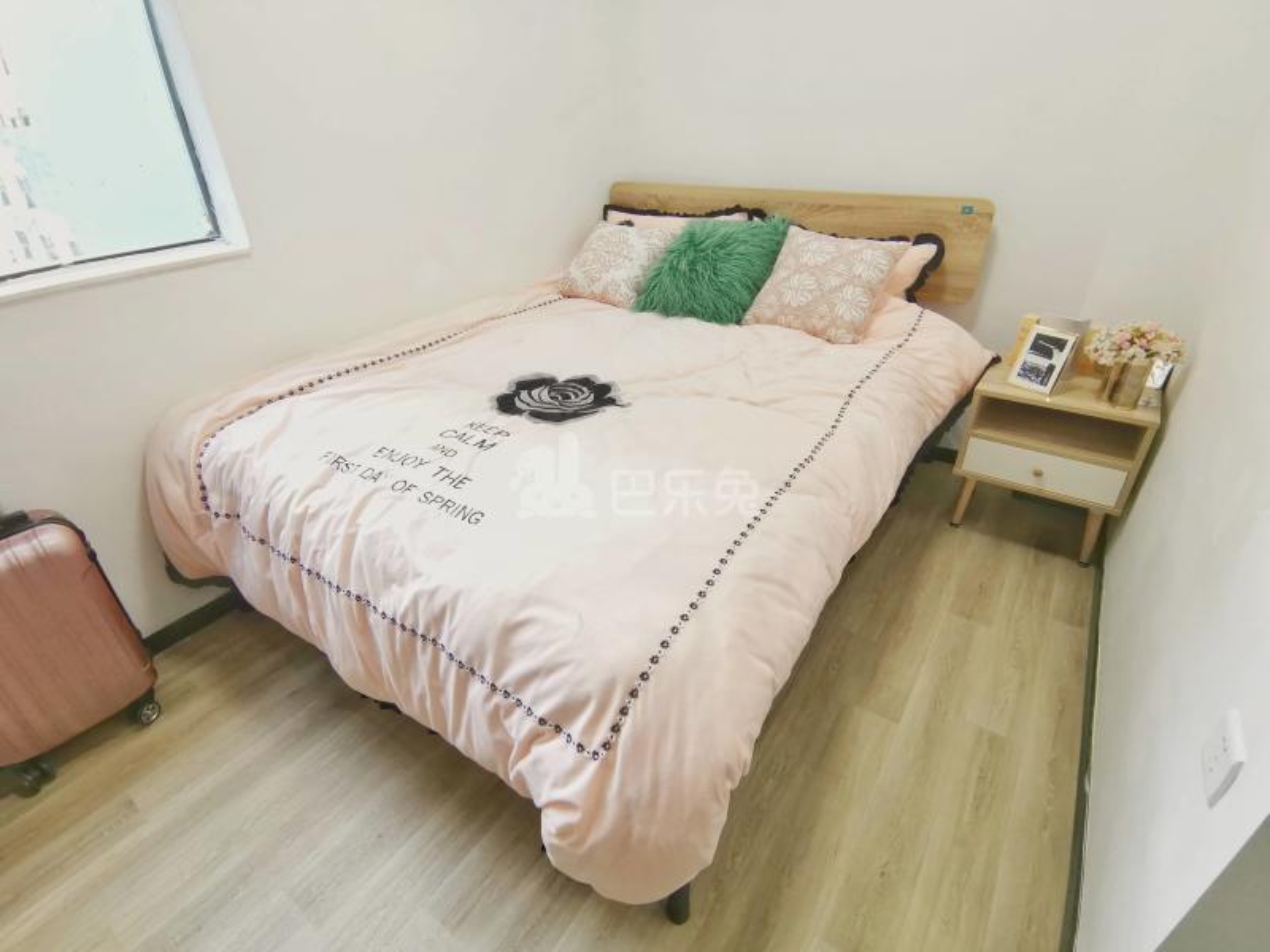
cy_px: 476
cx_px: 635
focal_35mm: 17
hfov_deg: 91.0
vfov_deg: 74.7
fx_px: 624
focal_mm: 2.2
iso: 200
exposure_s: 1/33.3
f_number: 2.2
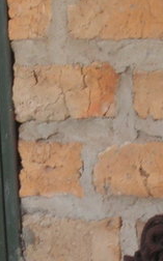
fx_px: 2151
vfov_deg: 6.9
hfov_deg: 4.3
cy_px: 228
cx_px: 97
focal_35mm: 302
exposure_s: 1/27.3
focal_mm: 11.7
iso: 50
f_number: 6.6
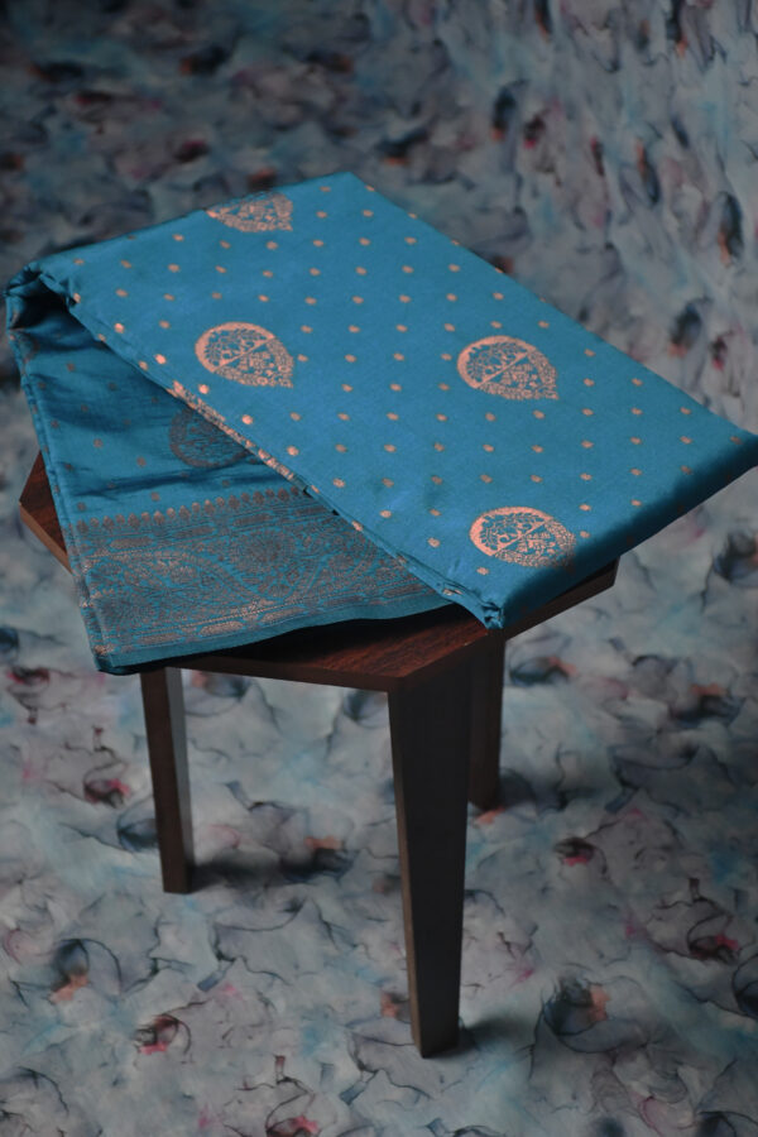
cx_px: 379
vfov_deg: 20.6
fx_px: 3127
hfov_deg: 13.8
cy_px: 568
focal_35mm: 99
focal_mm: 66
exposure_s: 1/125
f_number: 5
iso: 2800
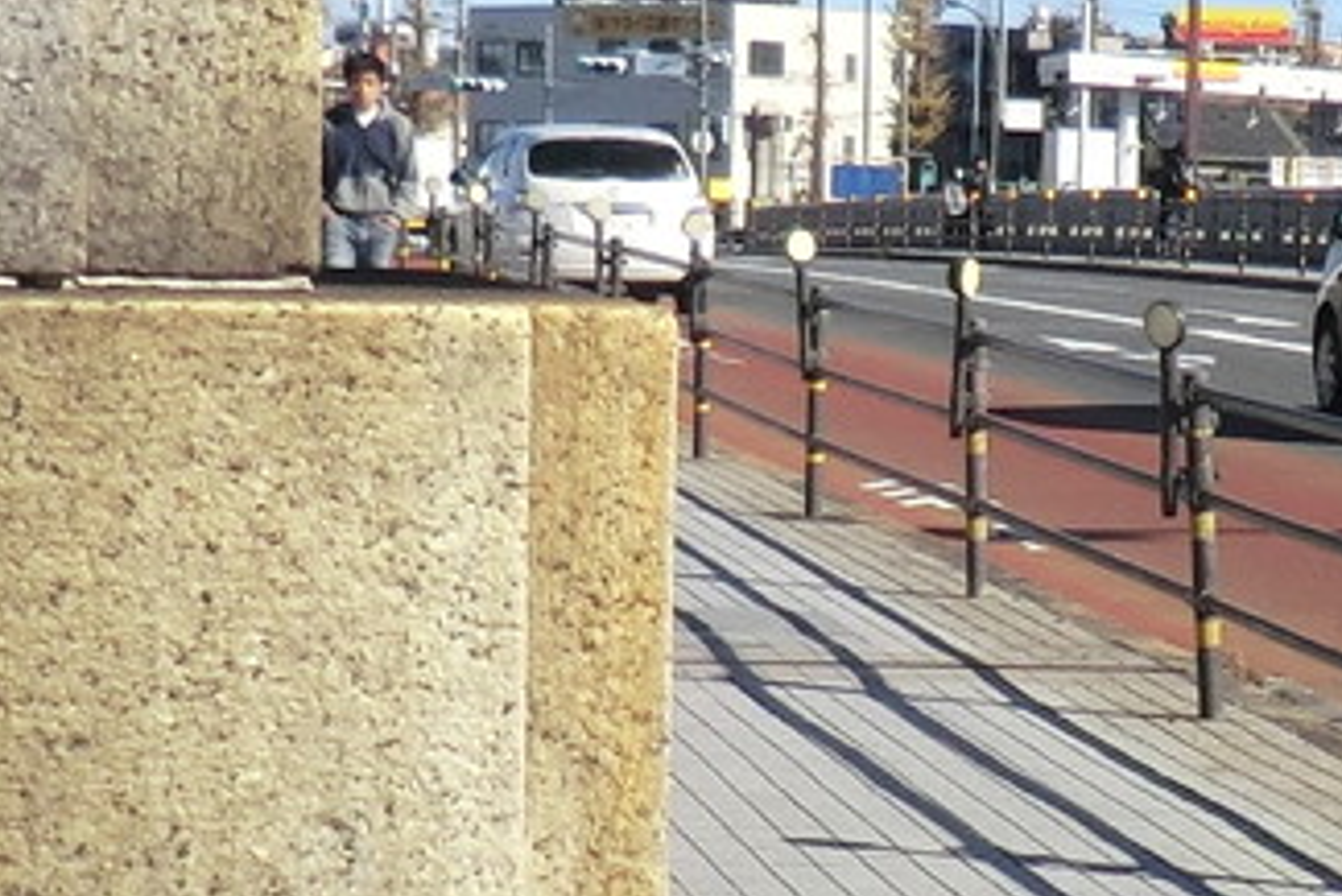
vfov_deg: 10.4
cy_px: 908
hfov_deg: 15.2
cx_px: 1468
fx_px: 4885
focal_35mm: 131
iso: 80
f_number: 7.5
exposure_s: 1/250
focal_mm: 4.3
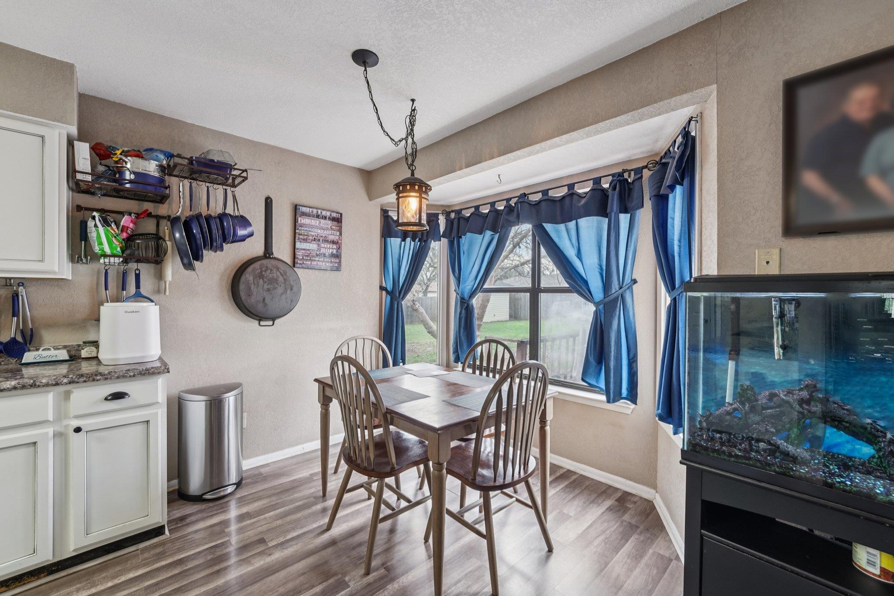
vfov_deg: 81.2
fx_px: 348
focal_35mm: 14
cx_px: 447
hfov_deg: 104.3
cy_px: 298
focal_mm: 14
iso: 400
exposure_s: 1/15
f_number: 8
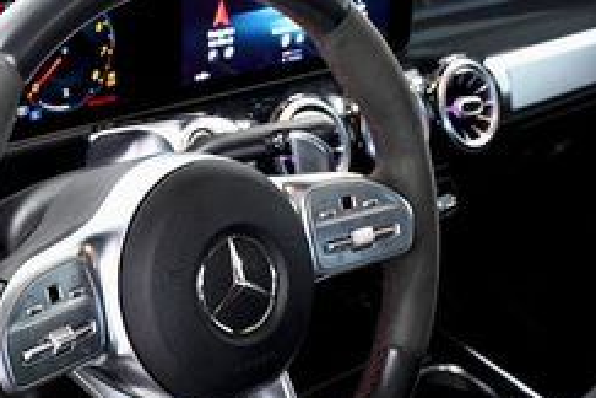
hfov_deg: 28.5
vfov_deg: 19.1
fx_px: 1175
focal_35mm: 71
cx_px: 292
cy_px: 286
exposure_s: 1/100
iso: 2500
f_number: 5
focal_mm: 18
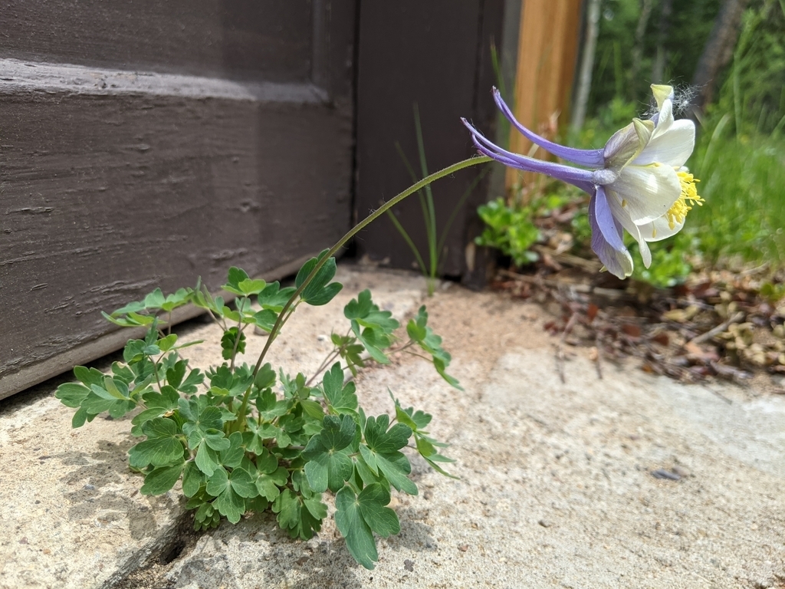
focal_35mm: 27
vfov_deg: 51.4
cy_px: 294
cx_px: 392
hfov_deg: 65.3
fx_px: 612
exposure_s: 1/978
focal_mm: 4.44
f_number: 1.8
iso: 73
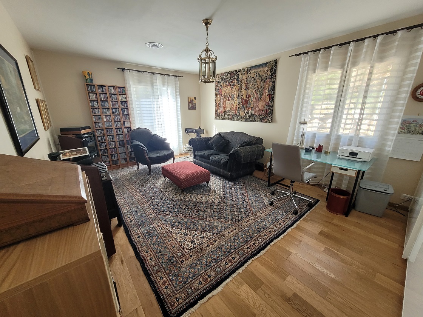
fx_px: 159
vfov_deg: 89.9
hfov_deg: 106.2
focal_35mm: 13
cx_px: 212
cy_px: 158
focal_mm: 1.74
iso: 125
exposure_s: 1/50
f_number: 2.2
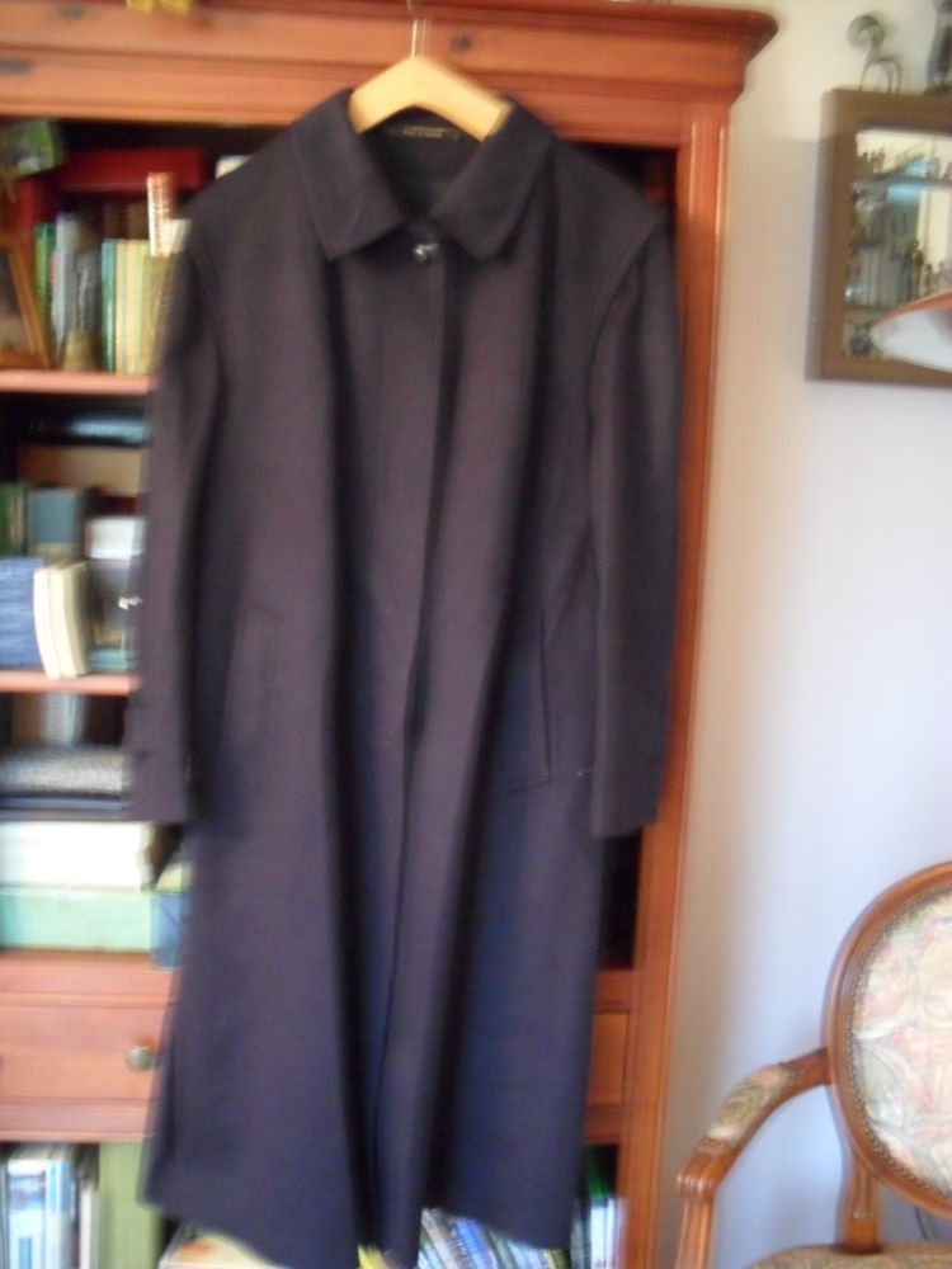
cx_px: 476
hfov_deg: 40.7
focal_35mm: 35
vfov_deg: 52.6
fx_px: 1283
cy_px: 634
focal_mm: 6.3
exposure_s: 1/2
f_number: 3
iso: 400
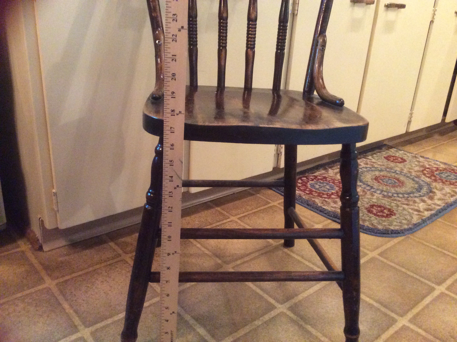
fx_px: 422
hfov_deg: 56.9
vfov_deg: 44.1
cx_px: 228
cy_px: 171
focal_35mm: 32
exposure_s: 1/15
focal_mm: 3.3
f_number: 2.4
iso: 400
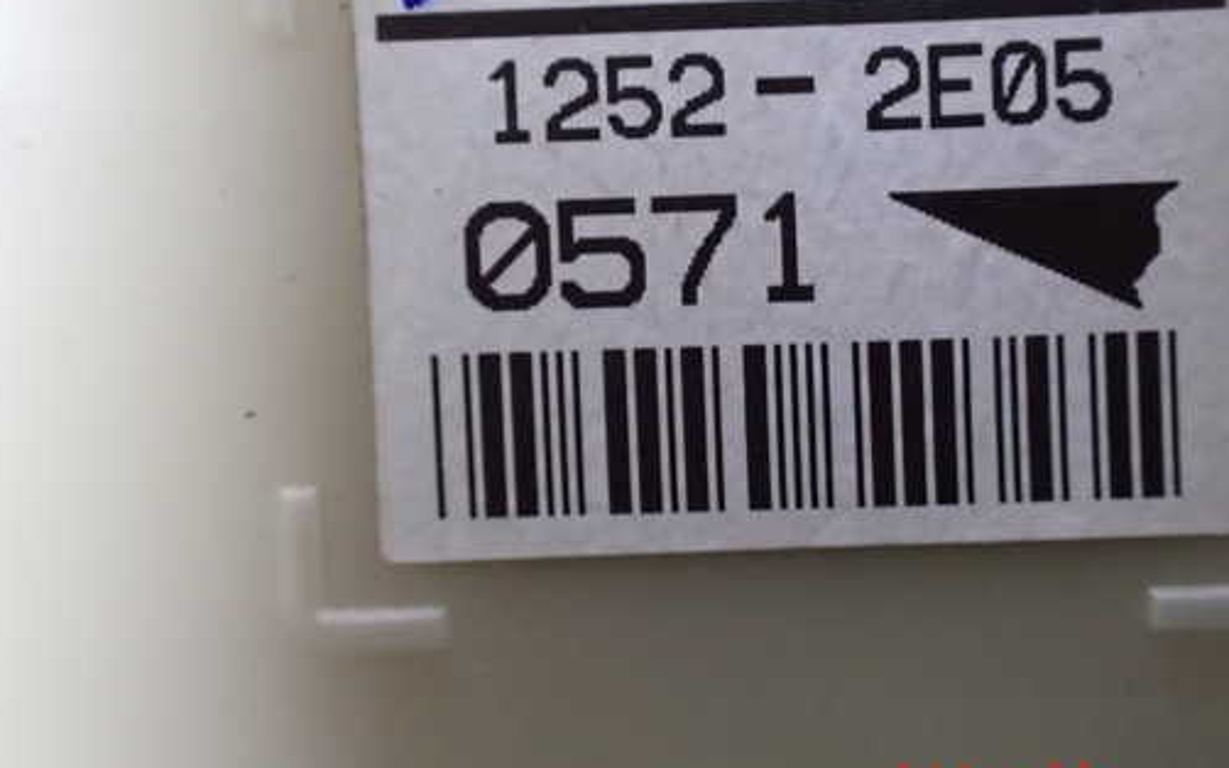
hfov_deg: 51.3
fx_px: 1273
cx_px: 717
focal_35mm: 38
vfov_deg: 33.4
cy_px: 269
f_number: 2.3
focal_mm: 5.4
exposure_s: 1/30
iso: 1250
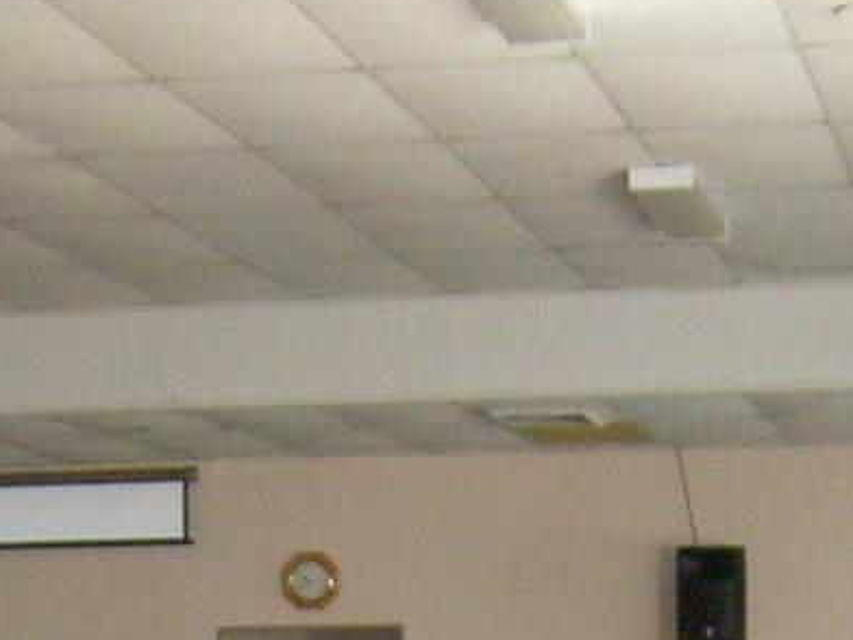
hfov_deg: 13.8
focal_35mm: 143
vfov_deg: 9.8
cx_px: 237
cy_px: 1171
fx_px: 3524
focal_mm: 5.8
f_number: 2.8
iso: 200
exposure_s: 1/45
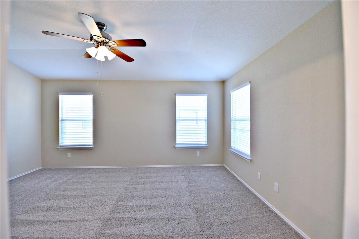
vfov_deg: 81.2
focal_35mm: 14
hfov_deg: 104.2
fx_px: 140
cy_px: 120
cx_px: 180
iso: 400
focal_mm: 14
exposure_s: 1/80
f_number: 4.5
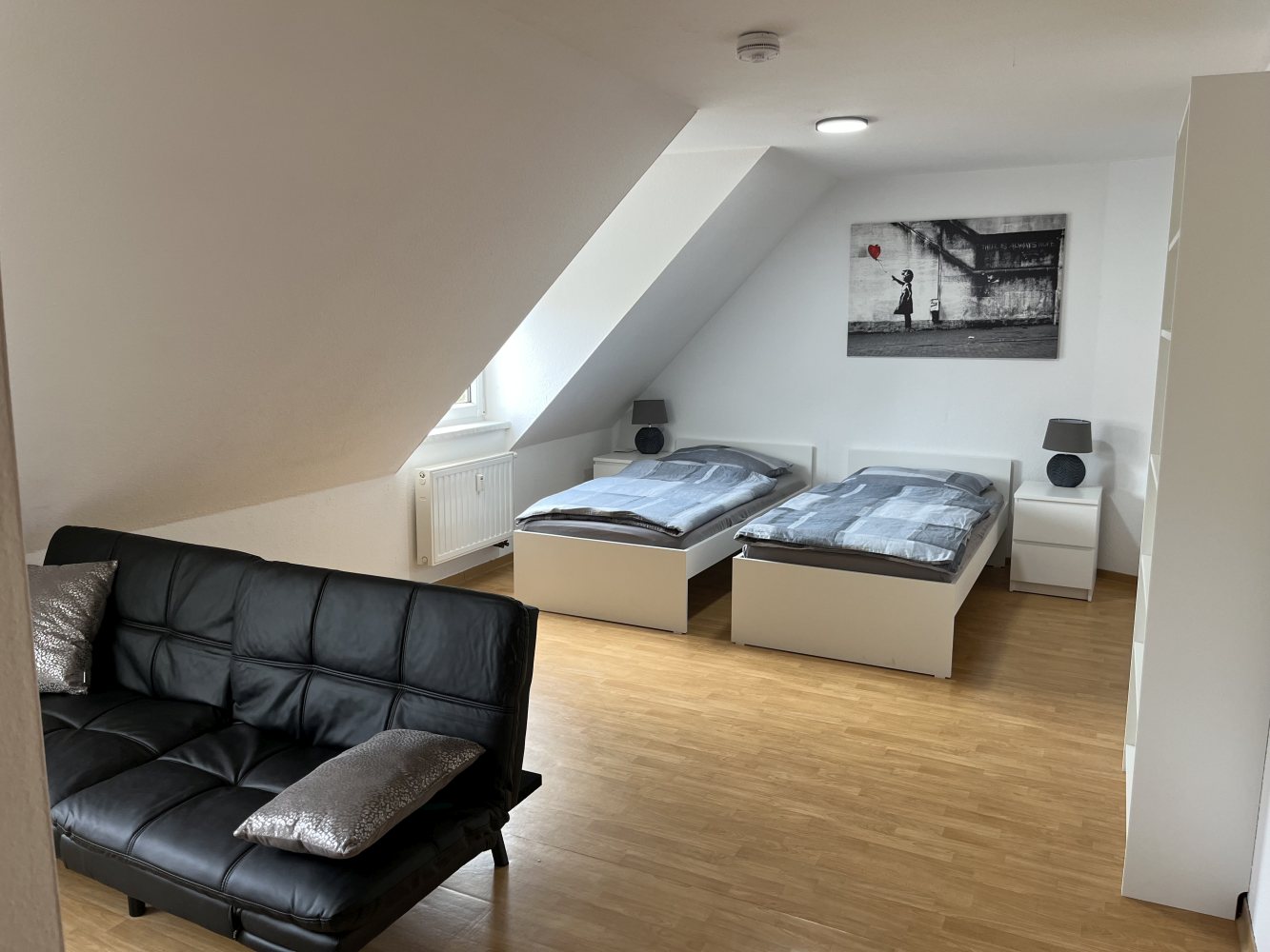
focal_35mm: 26
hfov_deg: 67.3
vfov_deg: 53.1
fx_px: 954
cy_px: 476
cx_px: 635
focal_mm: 5.1
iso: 100
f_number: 1.6
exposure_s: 1/121
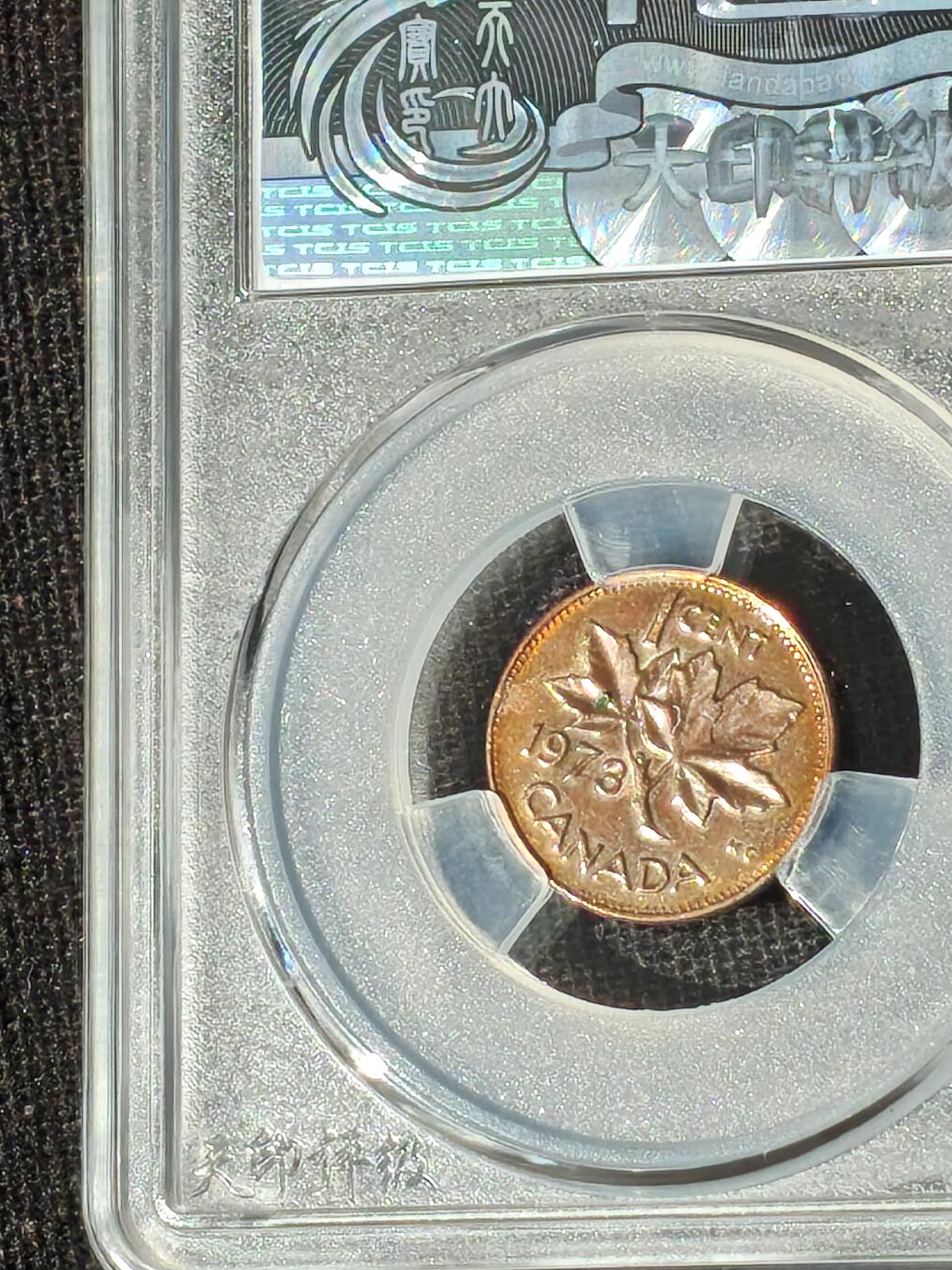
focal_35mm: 190
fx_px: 6967
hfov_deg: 7.8
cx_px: 615
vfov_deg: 10.4
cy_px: 509
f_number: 1.5
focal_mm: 4.94
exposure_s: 1/1722
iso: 50
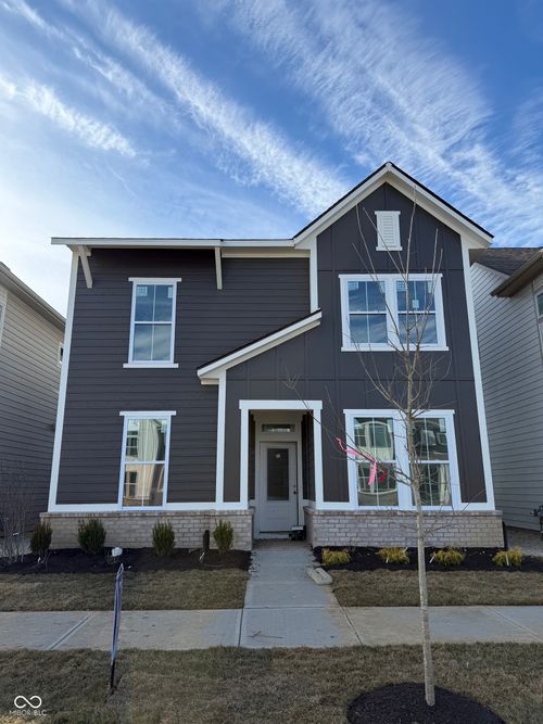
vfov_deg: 71.6
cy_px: 362
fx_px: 502
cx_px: 272
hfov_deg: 56.8
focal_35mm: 24
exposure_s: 1/3279
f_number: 1.78
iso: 80
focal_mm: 6.76
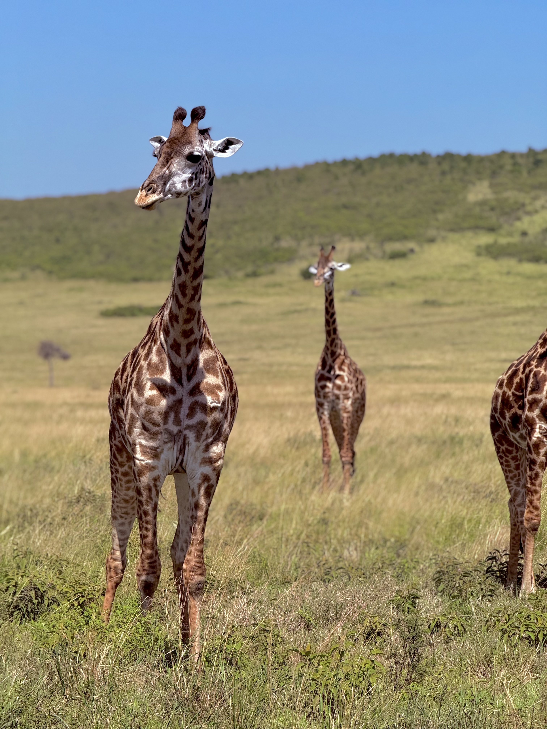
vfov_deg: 16.4
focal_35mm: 120
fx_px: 2528
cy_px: 364
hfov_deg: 12.3
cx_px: 274
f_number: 2.8
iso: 64
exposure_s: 1/2024
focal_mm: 15.66
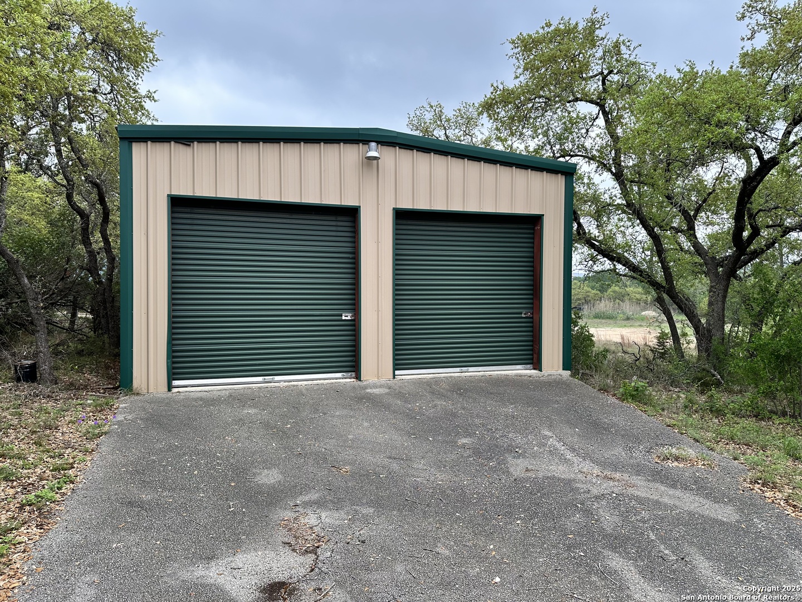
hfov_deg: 71.6
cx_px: 401
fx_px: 556
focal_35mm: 24
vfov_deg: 56.8
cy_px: 301
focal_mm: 6.86
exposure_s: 1/456
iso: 80
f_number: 1.78
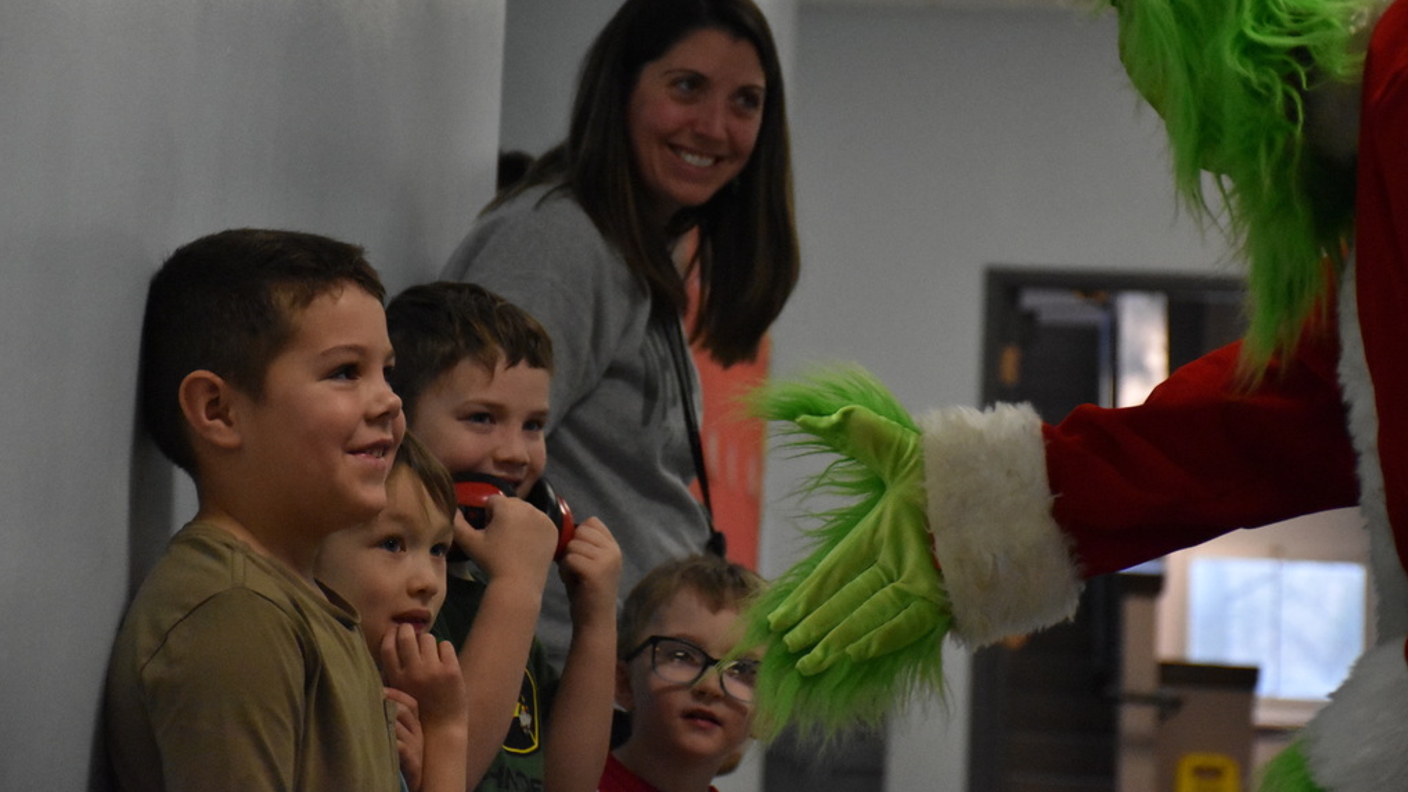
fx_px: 5022
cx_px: 707
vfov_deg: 9.0
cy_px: 354
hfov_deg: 16.0
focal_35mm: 135
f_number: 5.3
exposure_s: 1/400
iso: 6400
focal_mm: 85
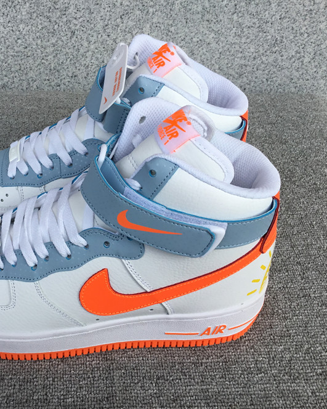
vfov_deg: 44.8
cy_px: 203
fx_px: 496
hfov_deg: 35.8
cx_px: 90
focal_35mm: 41
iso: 25
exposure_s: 1/691
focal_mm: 3.3
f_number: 2.4
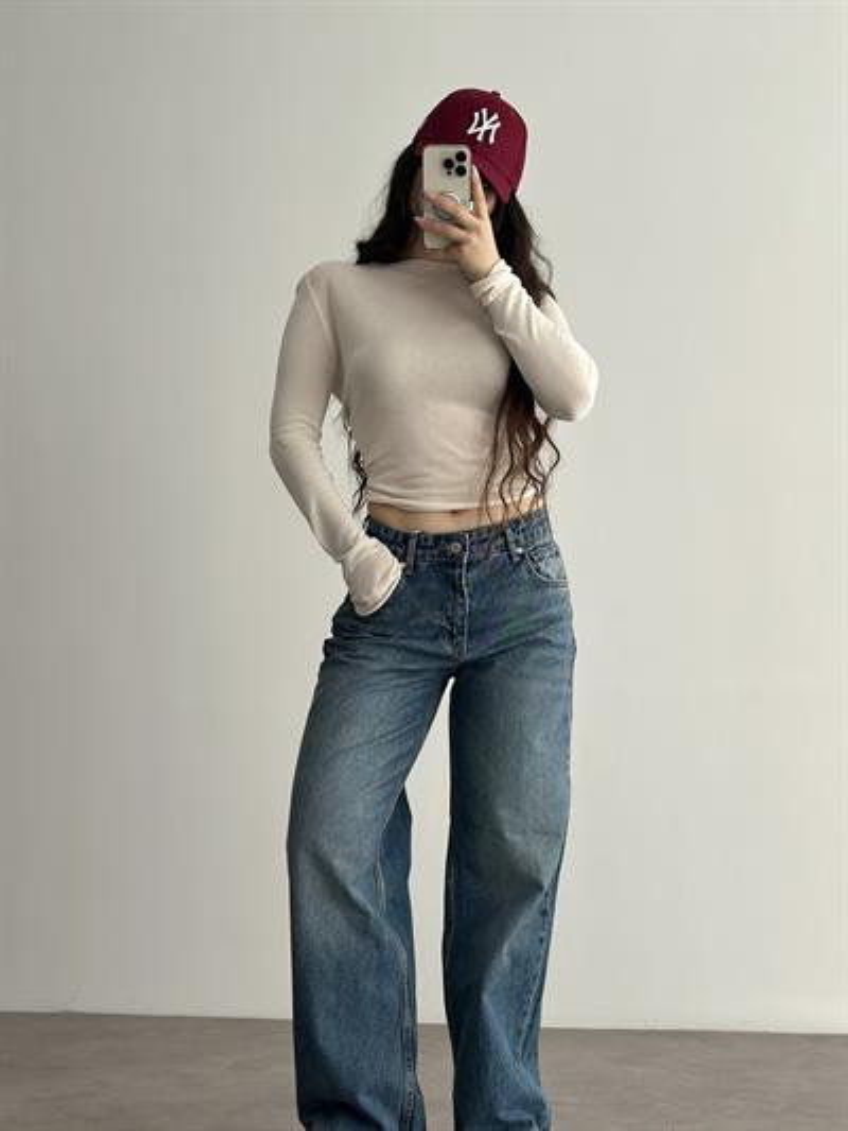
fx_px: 1567
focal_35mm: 48
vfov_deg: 39.6
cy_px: 566
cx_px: 424
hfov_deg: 30.3
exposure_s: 1/1000
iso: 80
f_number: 1.8
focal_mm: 6.86
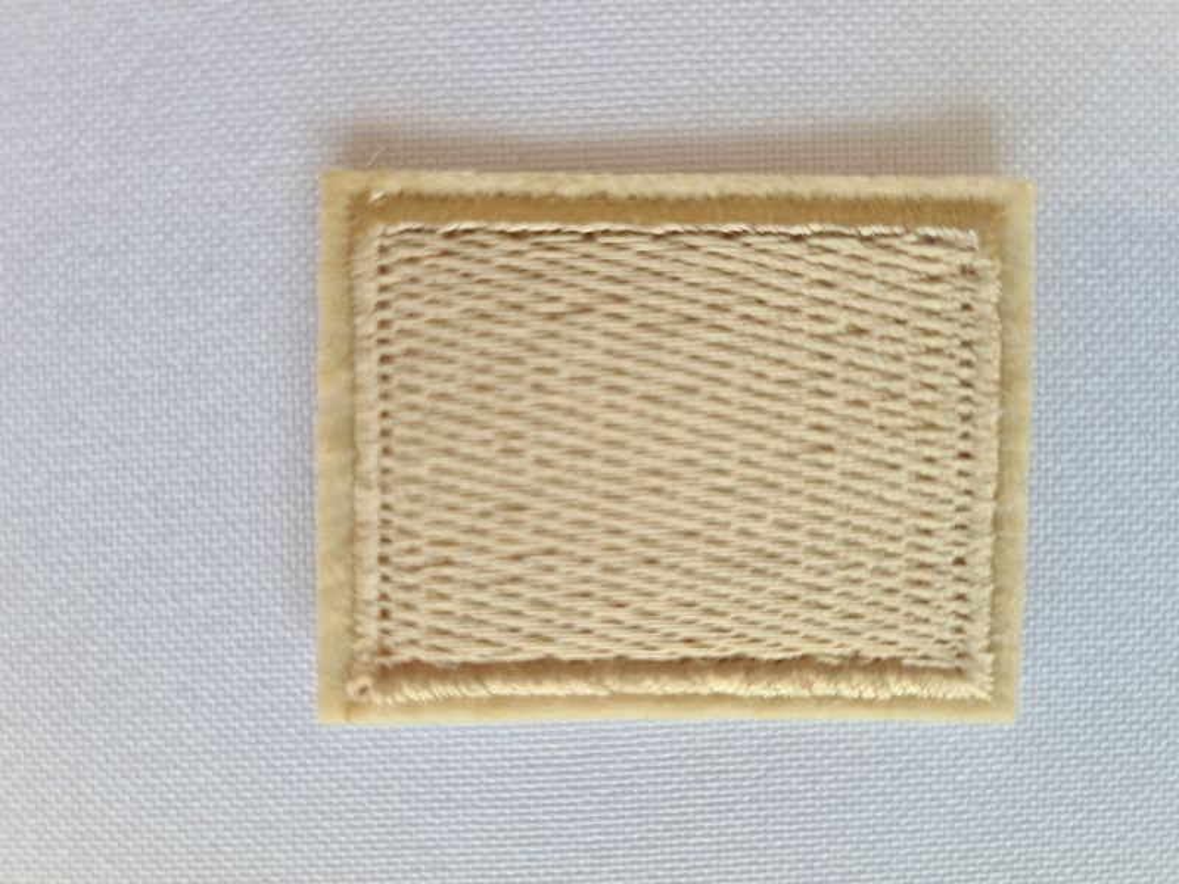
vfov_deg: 53.1
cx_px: 590
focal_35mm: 26
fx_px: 886
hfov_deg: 67.3
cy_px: 442
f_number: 1.8
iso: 50
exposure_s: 1/138
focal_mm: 5.4
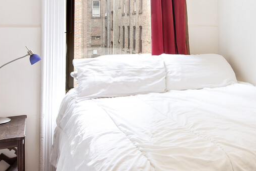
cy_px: 16
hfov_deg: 37.3
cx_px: 224
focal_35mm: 50
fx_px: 356
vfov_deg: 26.1
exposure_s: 1
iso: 200
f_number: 13
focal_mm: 17
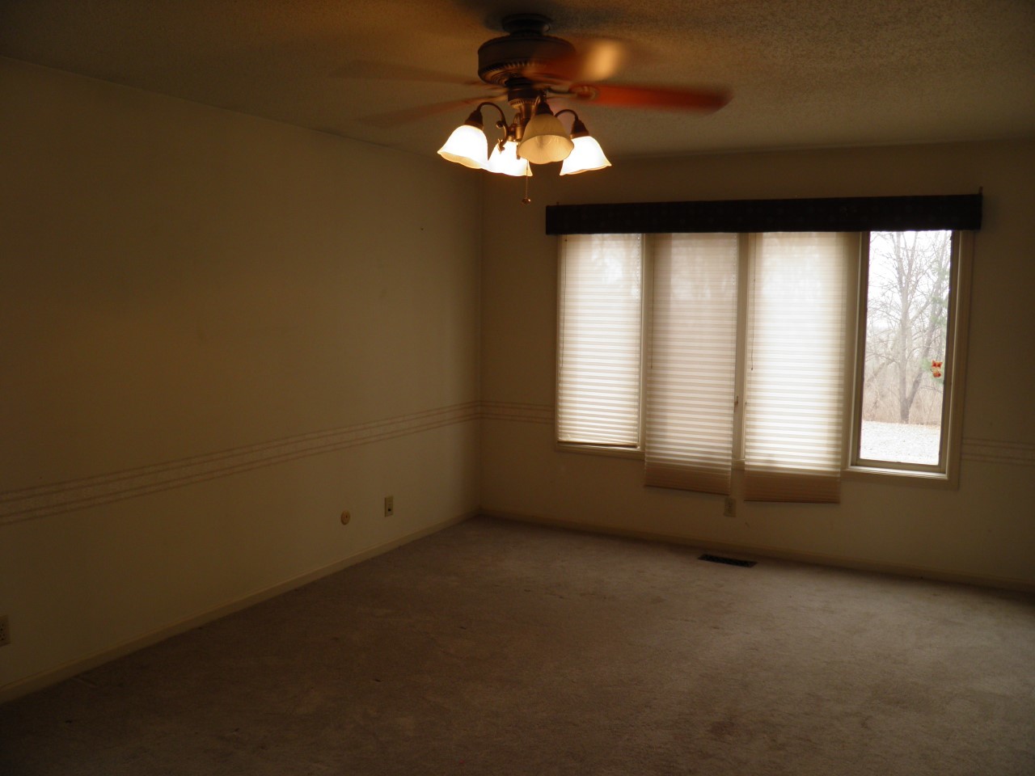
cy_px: 388
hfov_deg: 63.4
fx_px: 837
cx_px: 518
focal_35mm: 28
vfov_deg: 49.7
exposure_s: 1/40
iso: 50
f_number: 2.8
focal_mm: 4.9
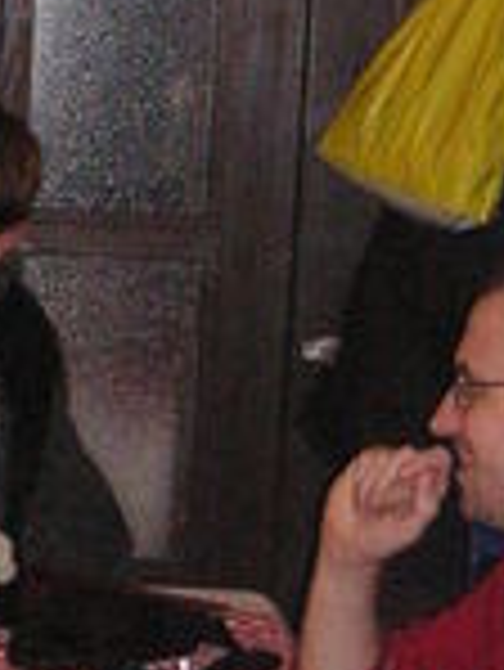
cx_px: -50
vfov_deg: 9.9
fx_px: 3858
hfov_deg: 7.4
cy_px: 594
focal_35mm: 199
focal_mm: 6.1
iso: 160
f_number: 2.8
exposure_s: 1/45
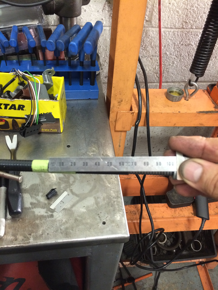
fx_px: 244
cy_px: 145
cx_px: 109
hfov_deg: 48.2
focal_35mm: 29
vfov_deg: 61.7
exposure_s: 1/15
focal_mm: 4.15
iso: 320
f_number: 2.2
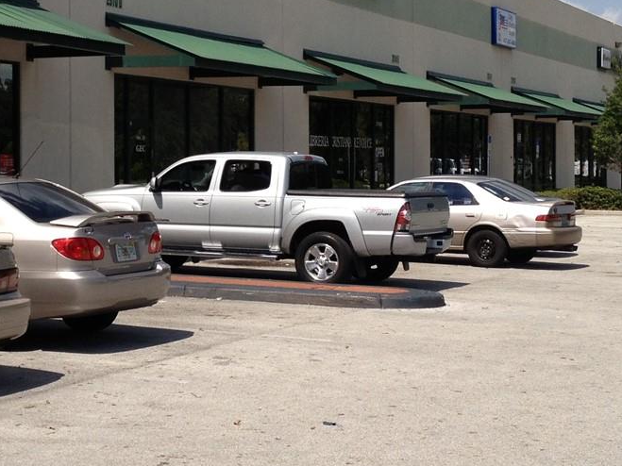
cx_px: 163
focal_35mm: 85
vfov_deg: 17.3
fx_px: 1527
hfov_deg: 22.8
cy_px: 164
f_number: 2.4
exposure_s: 1/2513
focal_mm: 4.28
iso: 50
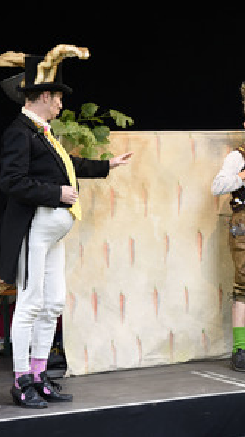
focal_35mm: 111
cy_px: 218
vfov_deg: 19.3
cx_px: 262
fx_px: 1286
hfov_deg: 10.8
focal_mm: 70
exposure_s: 1/100
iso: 1250
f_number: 6.3
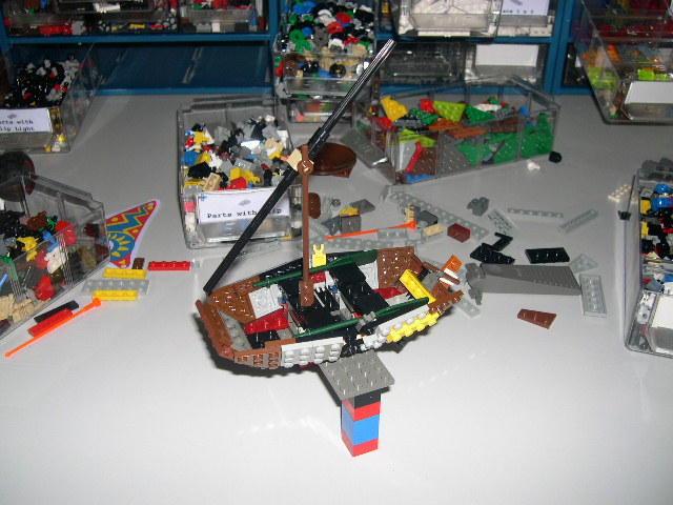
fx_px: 739
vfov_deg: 37.7
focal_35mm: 38
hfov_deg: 49.0
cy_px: 252
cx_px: 336
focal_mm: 8
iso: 100
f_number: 2.8
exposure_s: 1/60
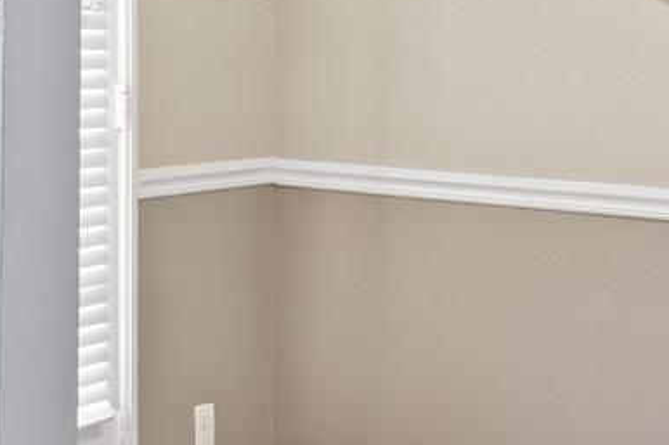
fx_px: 1579
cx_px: -437
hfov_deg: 19.5
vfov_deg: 15.8
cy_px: 20
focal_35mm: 85
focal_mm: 16
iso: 800
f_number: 9
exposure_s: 1/2.5
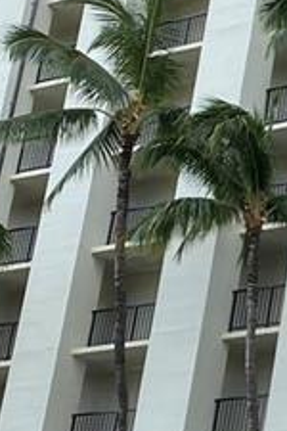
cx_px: 739
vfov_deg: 14.3
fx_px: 1722
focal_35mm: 144
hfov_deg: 8.5
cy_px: 230
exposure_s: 1/981
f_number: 1.8
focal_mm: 4.25
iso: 32
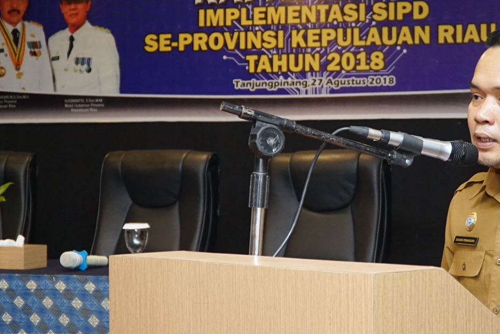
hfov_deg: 26.8
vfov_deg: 18.2
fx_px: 1042
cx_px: 349
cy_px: 154
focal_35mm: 75
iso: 2000
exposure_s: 1/125
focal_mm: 29
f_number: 4
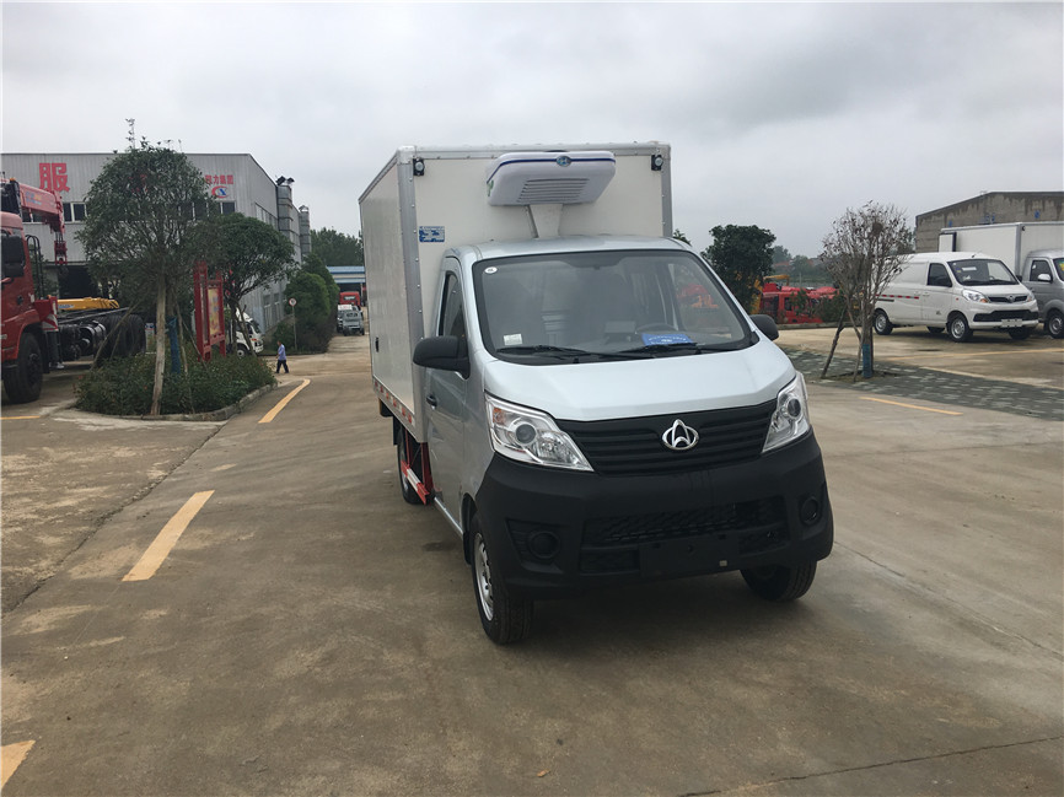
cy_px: 398
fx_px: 891
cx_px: 532
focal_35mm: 29
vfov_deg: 48.2
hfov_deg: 61.7
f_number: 2.2
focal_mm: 4.15
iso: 25
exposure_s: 1/578
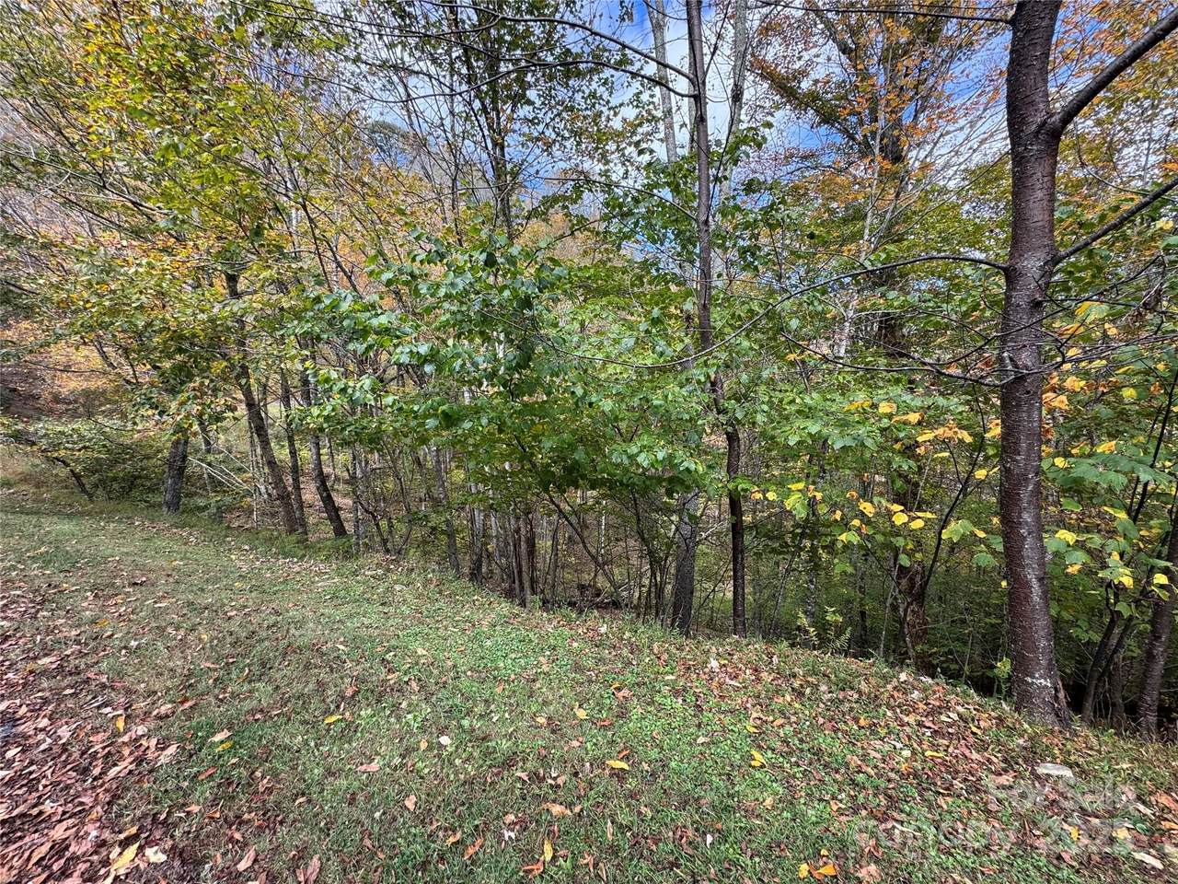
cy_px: 442
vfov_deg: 85.7
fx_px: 476
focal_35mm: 14
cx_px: 589
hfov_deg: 102.1
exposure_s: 1/158
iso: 40
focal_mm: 2.22
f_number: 2.2
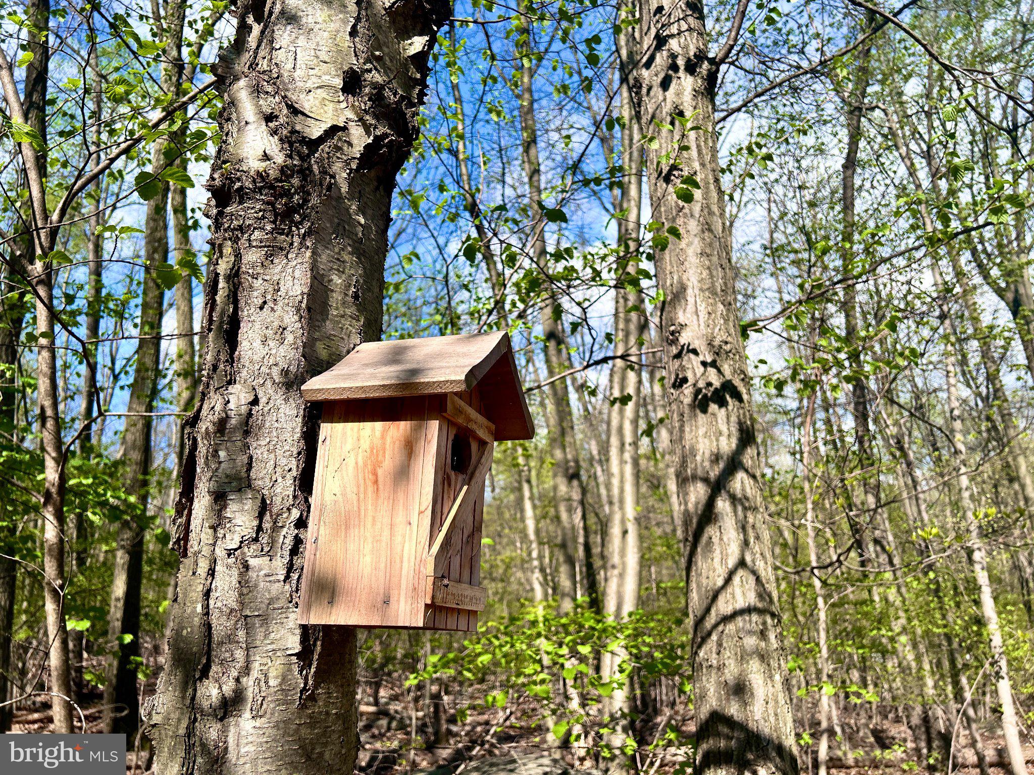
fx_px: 777
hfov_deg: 67.3
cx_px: 517
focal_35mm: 26
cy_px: 388
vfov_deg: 53.1
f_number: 1.5
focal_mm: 5.7
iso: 50
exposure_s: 1/2571
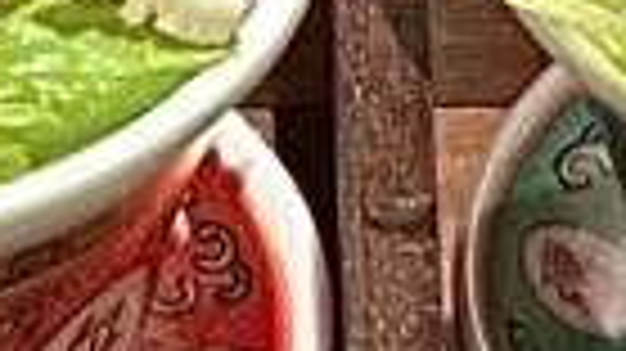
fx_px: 14383
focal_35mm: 867
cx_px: -365
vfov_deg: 1.4
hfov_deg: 2.5
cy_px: -2079
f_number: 2.8
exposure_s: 1/75
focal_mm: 9
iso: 250
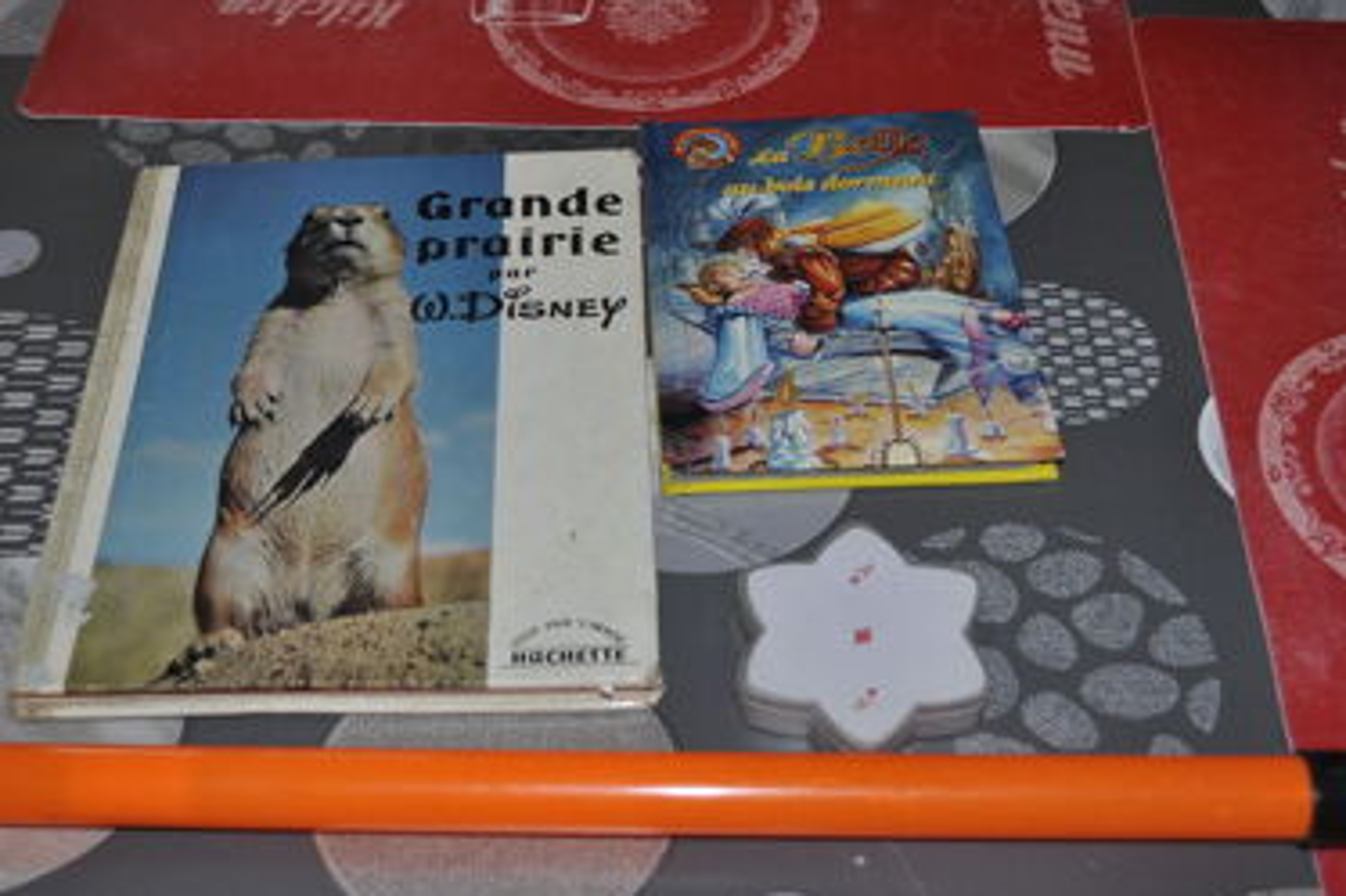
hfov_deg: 39.6
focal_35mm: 50
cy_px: 477
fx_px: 1869
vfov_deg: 27.0
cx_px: 605
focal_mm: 26
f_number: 4.2
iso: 500
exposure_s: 1/60
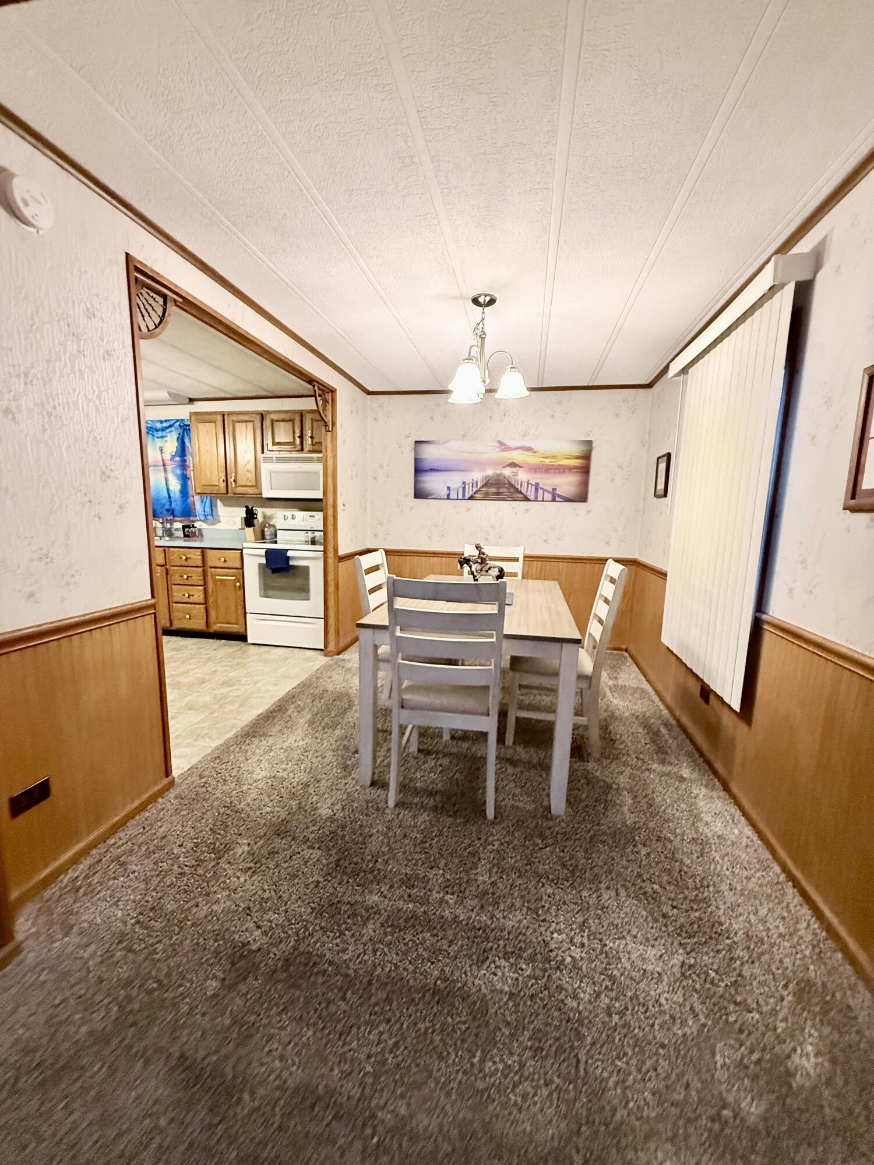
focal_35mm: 14
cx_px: 437
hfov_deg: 85.7
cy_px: 582
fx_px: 471
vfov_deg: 102.1
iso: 800
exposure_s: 1/60
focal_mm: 2.22
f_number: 2.2
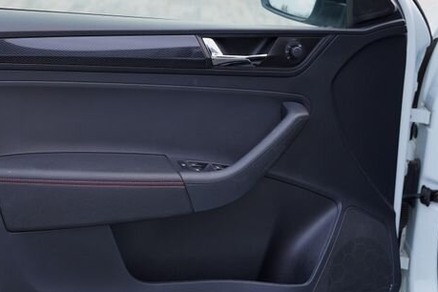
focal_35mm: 67
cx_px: 157
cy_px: 59
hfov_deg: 29.9
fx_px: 815
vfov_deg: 20.1
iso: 100
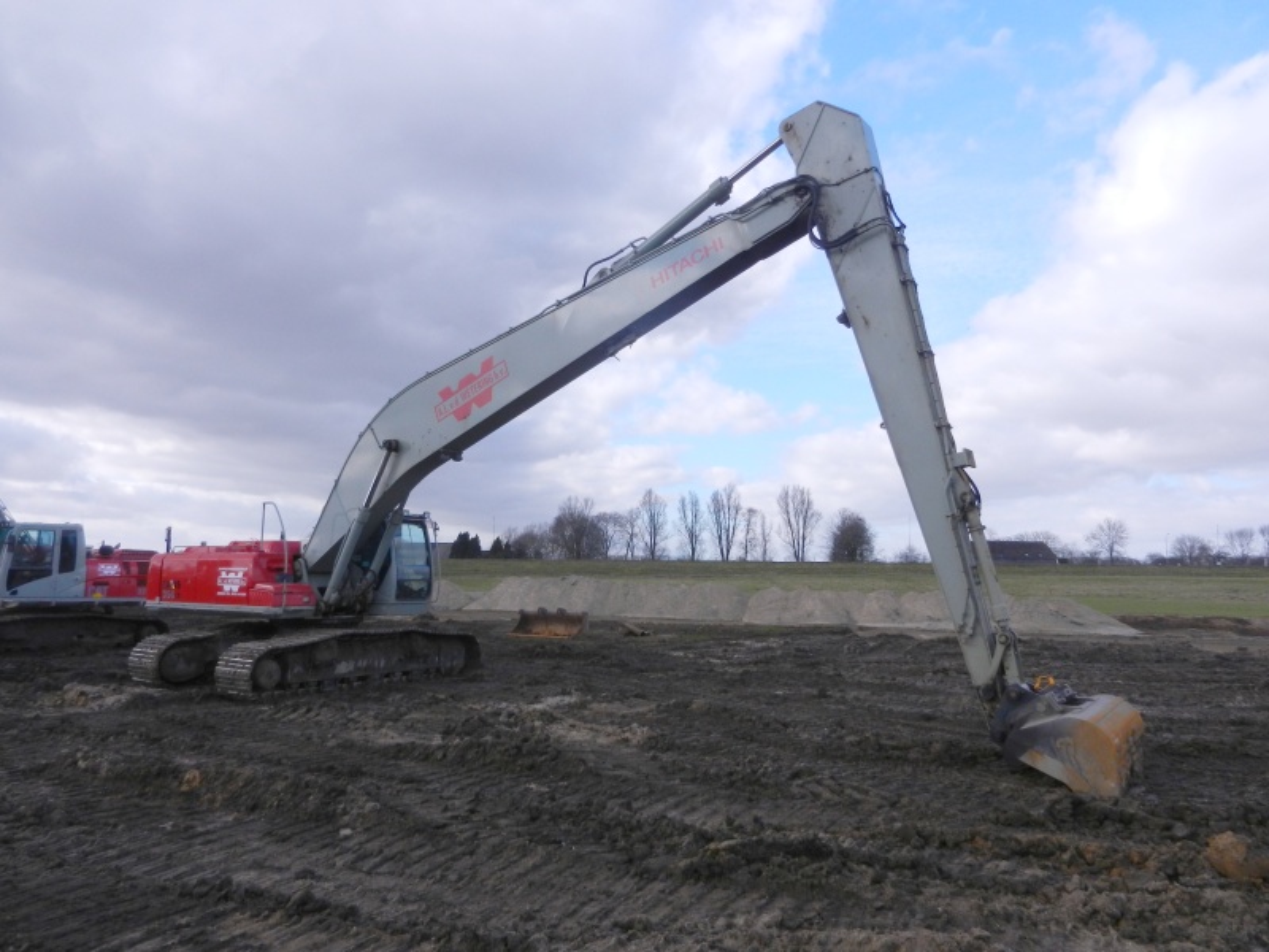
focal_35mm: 25
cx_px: 634
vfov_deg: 54.9
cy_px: 476
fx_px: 916
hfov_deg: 69.4
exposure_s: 1/1000
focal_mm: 4.5
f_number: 3.5
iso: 160
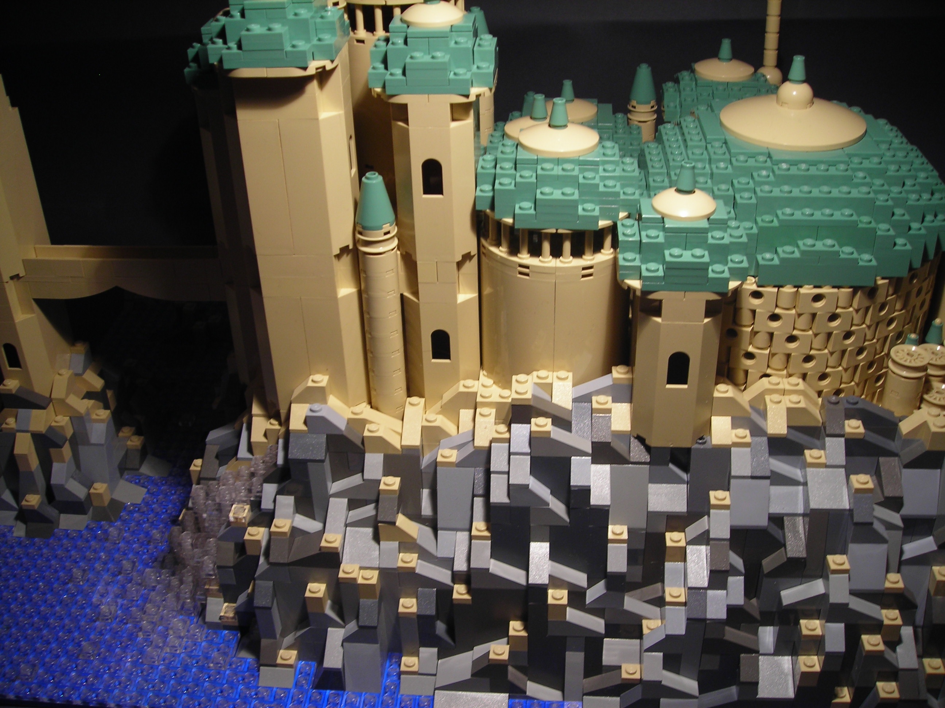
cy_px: 354
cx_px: 472
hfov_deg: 49.0
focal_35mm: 38
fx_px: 1037
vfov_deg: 37.7
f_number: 3.2
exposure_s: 1/29.6
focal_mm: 6.3
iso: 50
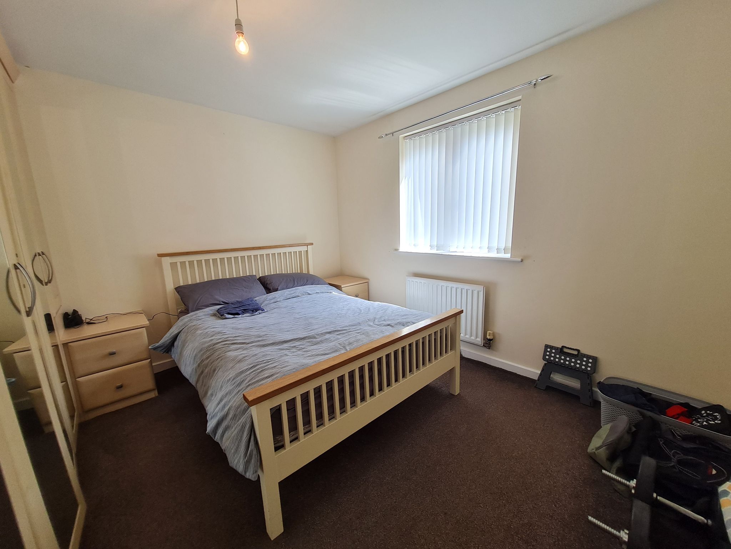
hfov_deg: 106.2
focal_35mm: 13
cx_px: 366
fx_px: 275
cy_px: 274
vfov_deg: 89.9
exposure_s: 1/100
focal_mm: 1.74
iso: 64
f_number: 2.2
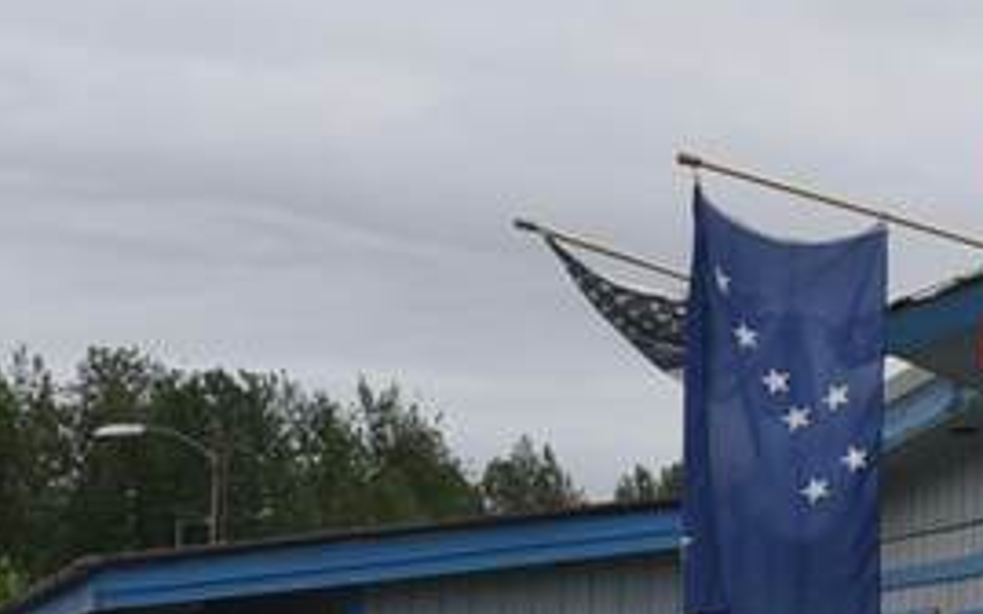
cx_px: 1783
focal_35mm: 136
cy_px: 877
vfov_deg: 9.4
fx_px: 3643
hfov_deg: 13.7
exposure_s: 1/250
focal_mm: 28
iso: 200
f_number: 8
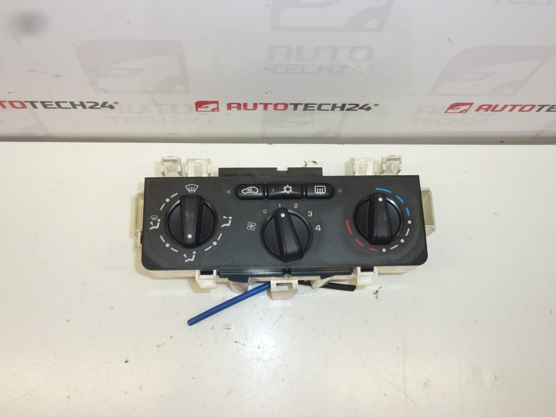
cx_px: 278
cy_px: 208
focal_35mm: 33
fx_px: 530
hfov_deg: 55.4
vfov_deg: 42.9
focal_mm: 5.9
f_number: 3.6
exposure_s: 1/320
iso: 400
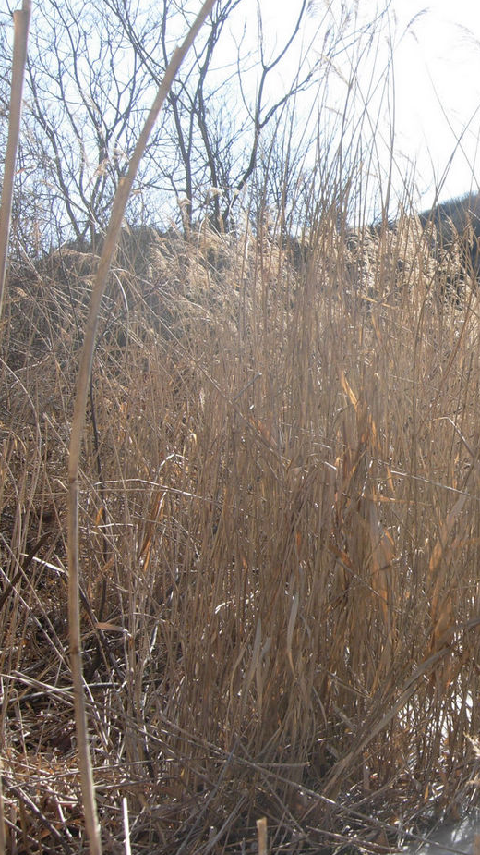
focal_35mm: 53
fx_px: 1200
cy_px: 424
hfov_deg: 21.5
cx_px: 522
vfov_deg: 39.2
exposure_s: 1/242
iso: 50
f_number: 4.8
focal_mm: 7.5
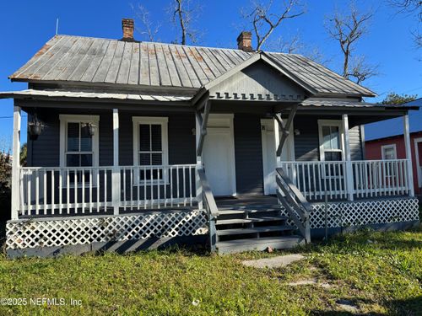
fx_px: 293
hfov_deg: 71.6
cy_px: 158
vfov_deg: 56.8
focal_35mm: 24
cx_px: 211
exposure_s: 1/2174
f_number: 1.78
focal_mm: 6.76
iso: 80
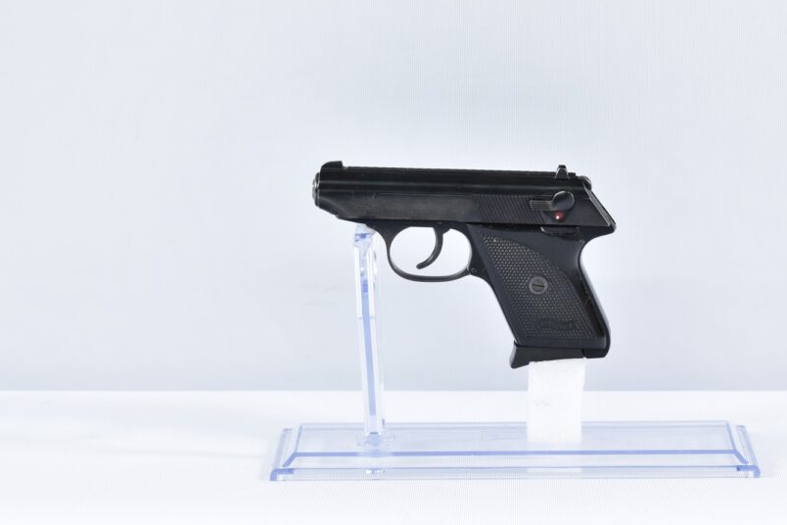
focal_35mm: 112
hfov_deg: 18.2
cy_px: 253
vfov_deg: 12.2
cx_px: 495
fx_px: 2448
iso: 640
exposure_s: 1/20
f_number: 5.6
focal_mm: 50
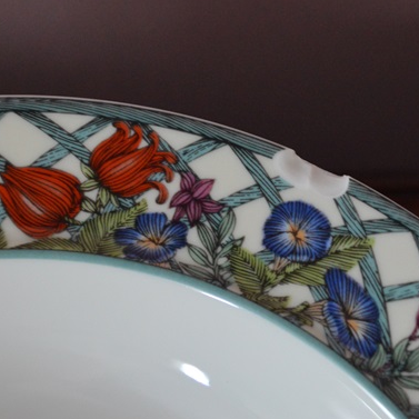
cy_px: 186
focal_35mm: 83
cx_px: 246
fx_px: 1134
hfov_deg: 20.9
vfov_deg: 20.9
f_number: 5
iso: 3200
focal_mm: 35
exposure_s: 1/13
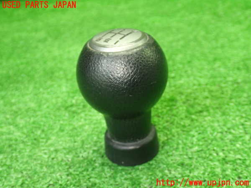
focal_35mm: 44
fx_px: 319
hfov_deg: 42.9
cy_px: 94
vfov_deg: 32.9
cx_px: 126
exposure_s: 1/40
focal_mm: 7.84
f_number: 2.9
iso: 640
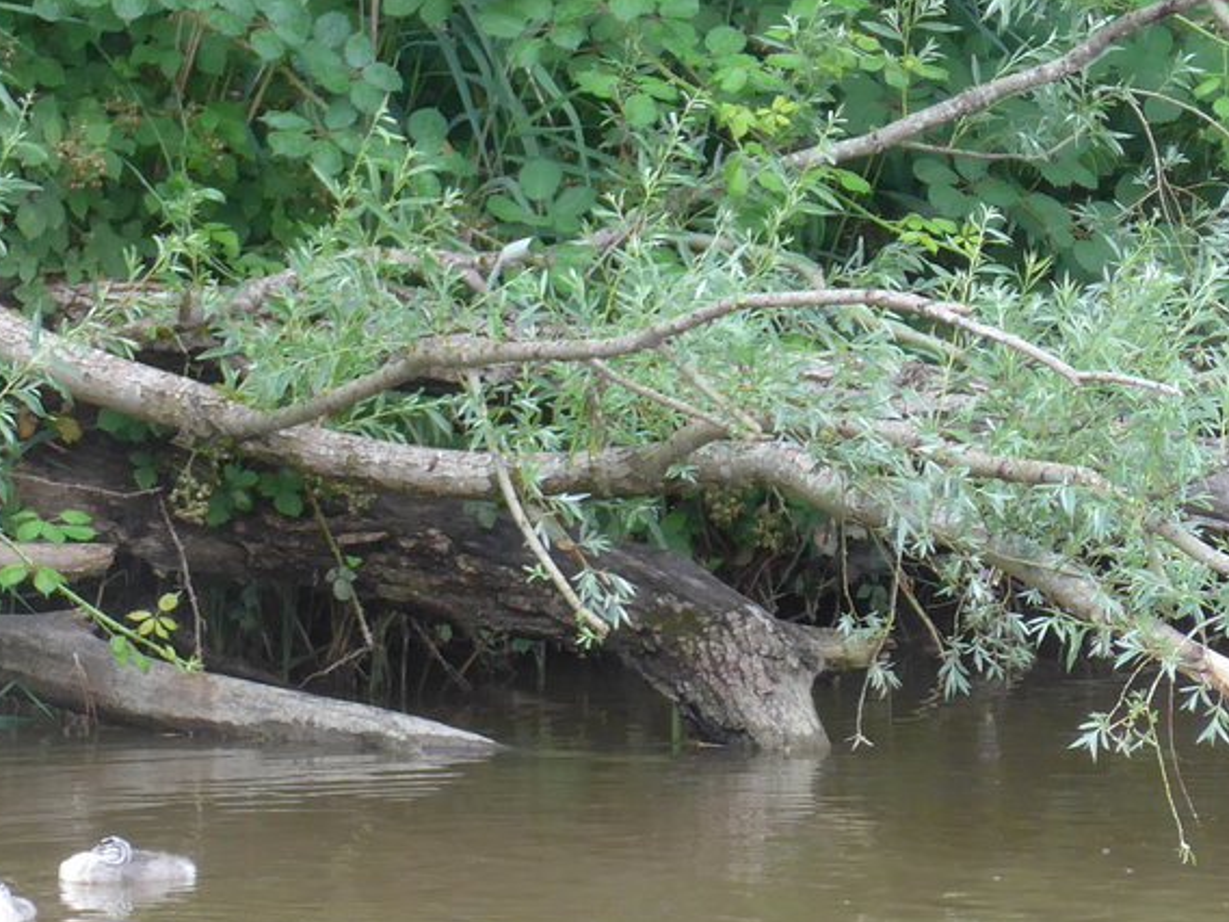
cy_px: 470
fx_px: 16651
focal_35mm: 469
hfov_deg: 4.2
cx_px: -50
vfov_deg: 3.2
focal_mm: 42.8
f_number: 5.9
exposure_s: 1/100
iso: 400
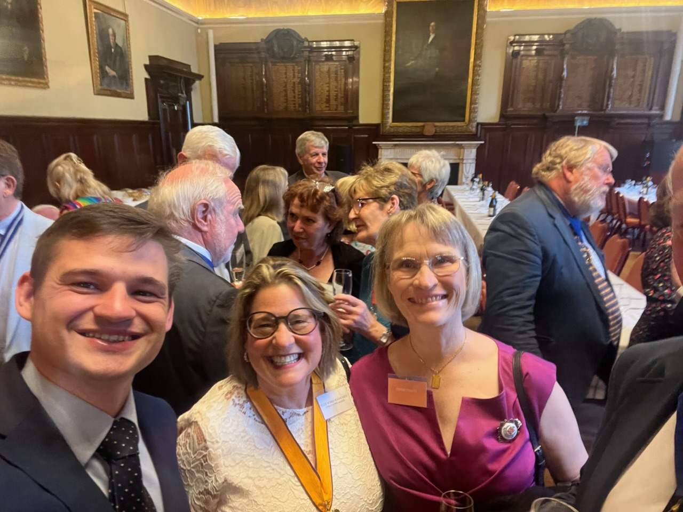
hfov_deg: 73.9
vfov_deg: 58.9
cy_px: 256
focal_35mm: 23
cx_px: 342
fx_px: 454
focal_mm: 2.71
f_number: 2.2
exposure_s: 1/25
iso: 320
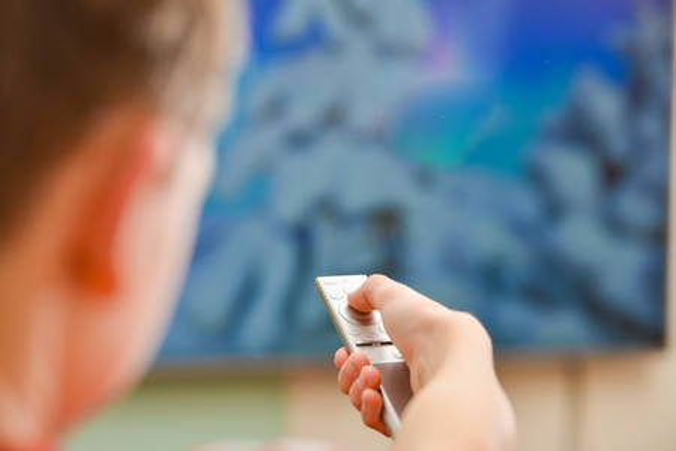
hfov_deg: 18.3
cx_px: 338
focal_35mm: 112
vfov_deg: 12.2
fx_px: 2103
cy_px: 226
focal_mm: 112
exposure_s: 1/200
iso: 100
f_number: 3.2
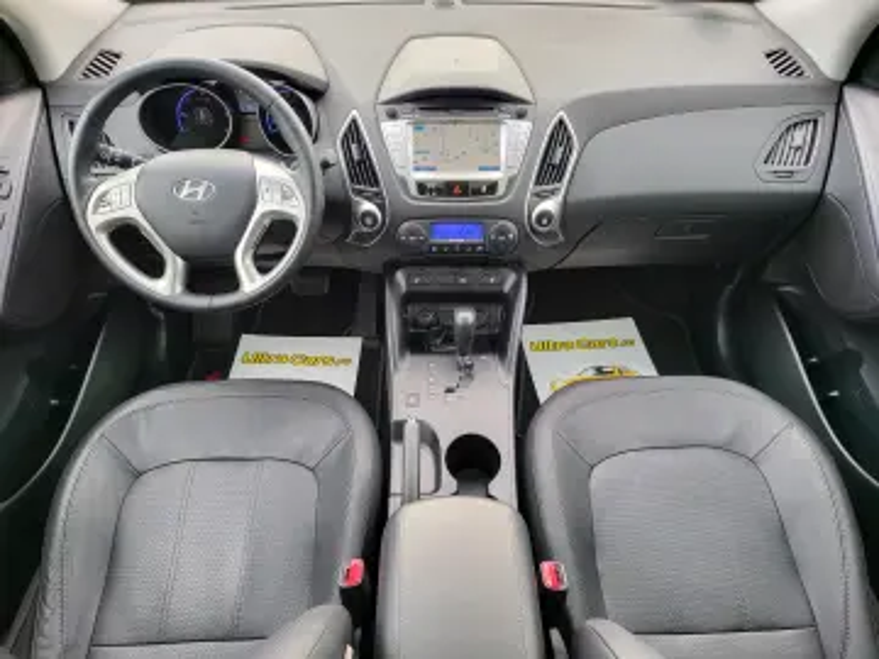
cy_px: 330
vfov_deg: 56.8
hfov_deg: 71.6
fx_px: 609
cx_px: 440
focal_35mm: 24
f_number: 1.8
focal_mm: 5
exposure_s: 1/100
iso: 64
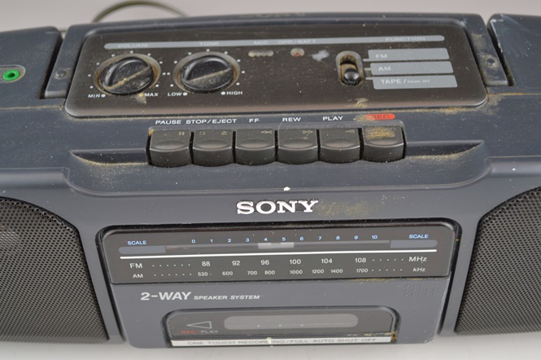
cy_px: 180
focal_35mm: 48
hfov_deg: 41.1
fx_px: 721
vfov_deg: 28.0
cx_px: 270
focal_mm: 32
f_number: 4.8
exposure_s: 1/15
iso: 400
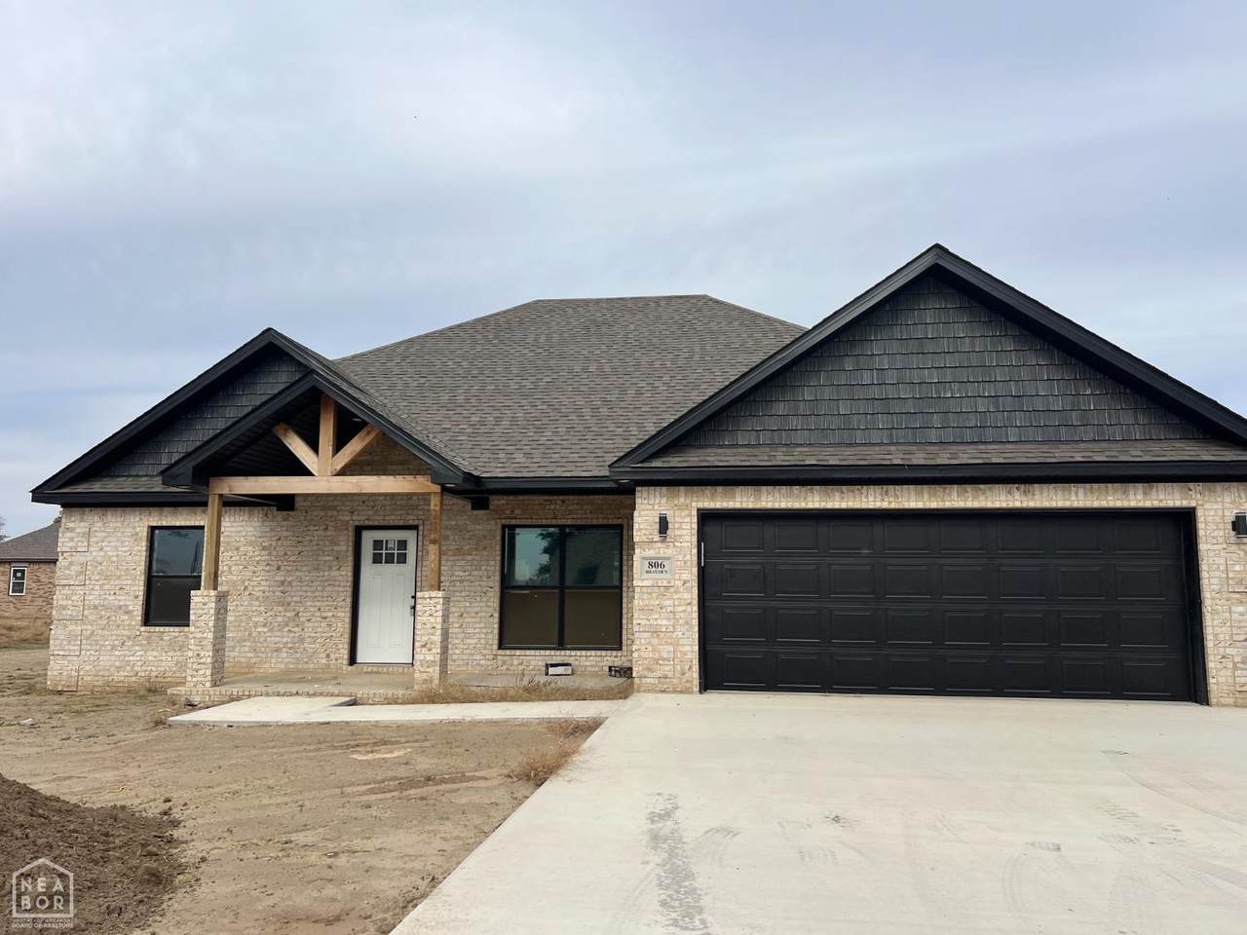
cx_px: 624
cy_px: 468
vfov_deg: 53.1
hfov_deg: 67.3
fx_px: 937
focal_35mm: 26
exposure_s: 1/4444
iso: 50
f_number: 1.5
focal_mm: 5.7
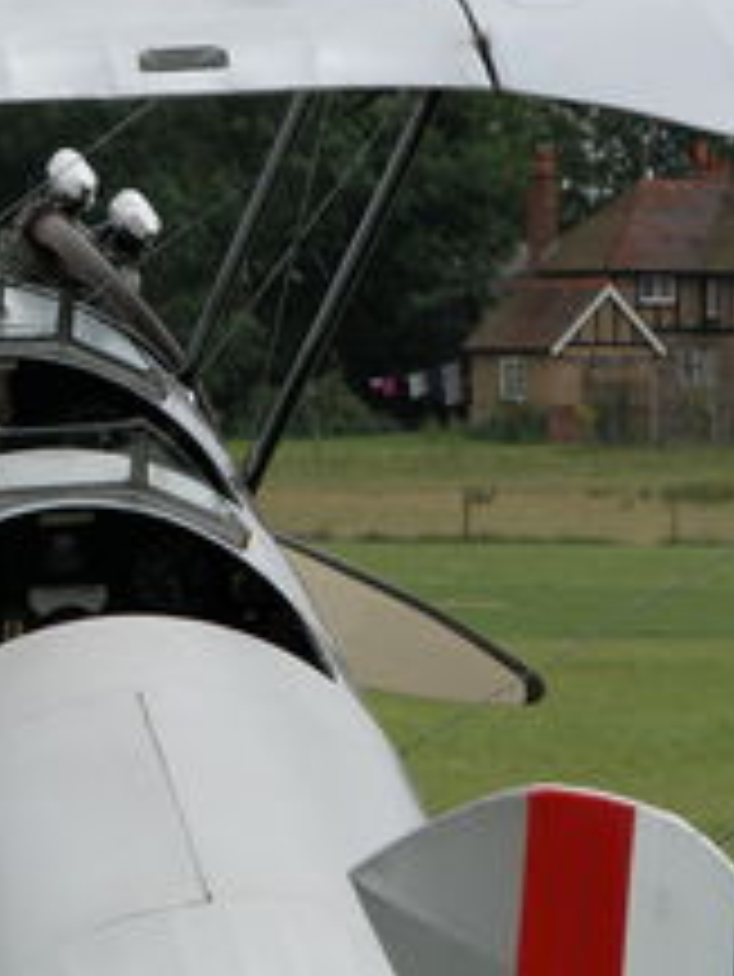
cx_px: -50
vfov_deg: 6.1
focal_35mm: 324
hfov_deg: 4.6
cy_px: 324
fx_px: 9151
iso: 100
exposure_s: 1/444
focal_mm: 44.7
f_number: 5.6
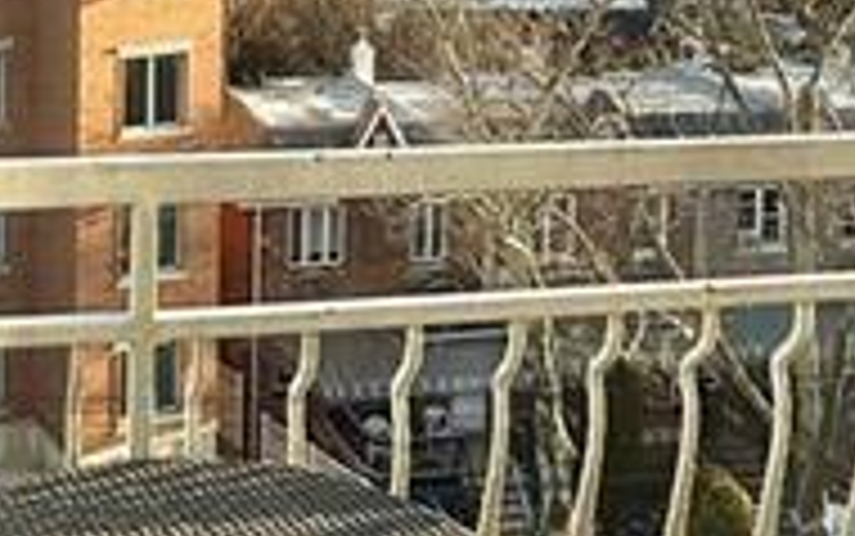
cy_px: -108
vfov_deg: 20.3
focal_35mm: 60
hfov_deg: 33.1
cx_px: 176
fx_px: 1399
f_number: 2.2
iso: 50
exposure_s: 1/549
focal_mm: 2.22
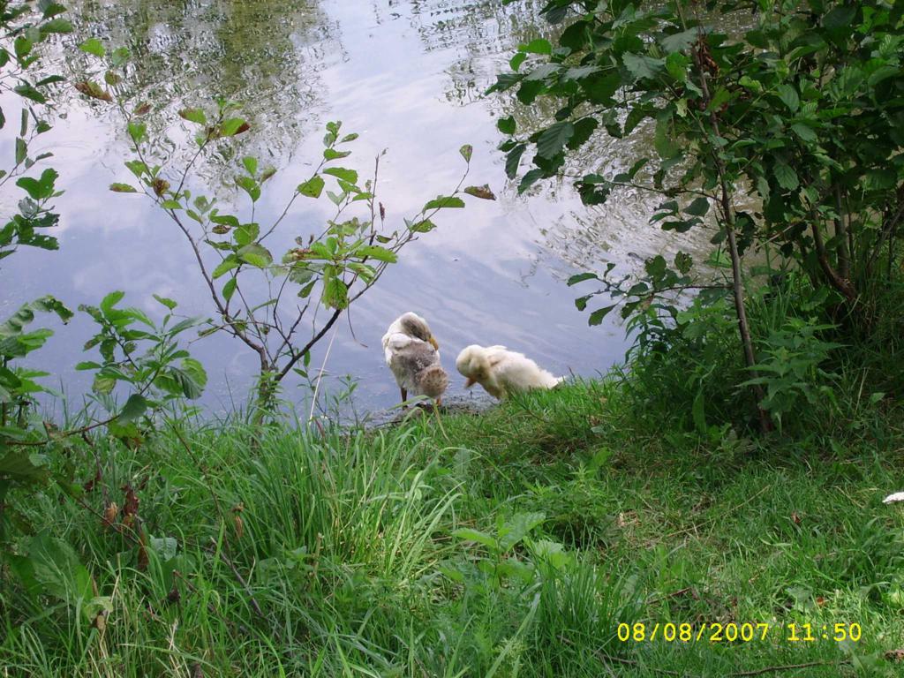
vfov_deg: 14.4
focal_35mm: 103
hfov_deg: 19.1
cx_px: 452
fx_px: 2690
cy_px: 339
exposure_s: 1/78
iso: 50
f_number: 4.9
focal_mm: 17.14
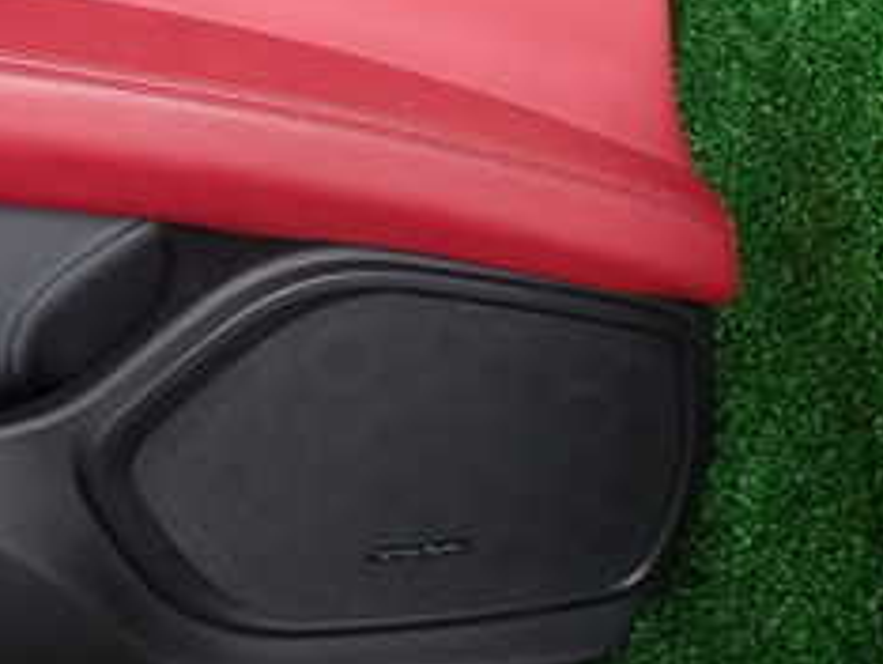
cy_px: 45
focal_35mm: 64
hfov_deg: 26.2
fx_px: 1634
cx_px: -230
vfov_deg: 22.3
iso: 200
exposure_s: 1/60
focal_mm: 4.5
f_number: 2
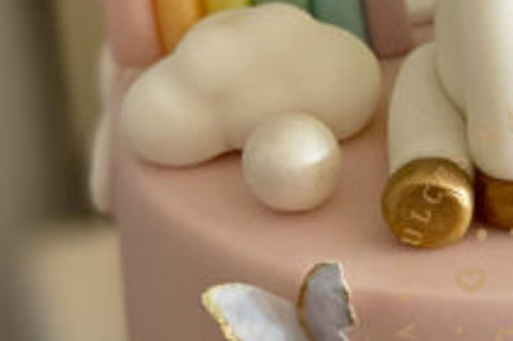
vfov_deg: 7.3
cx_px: 657
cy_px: 222
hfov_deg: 10.7
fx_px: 2691
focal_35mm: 189
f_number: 2
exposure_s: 1/33
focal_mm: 6
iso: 125
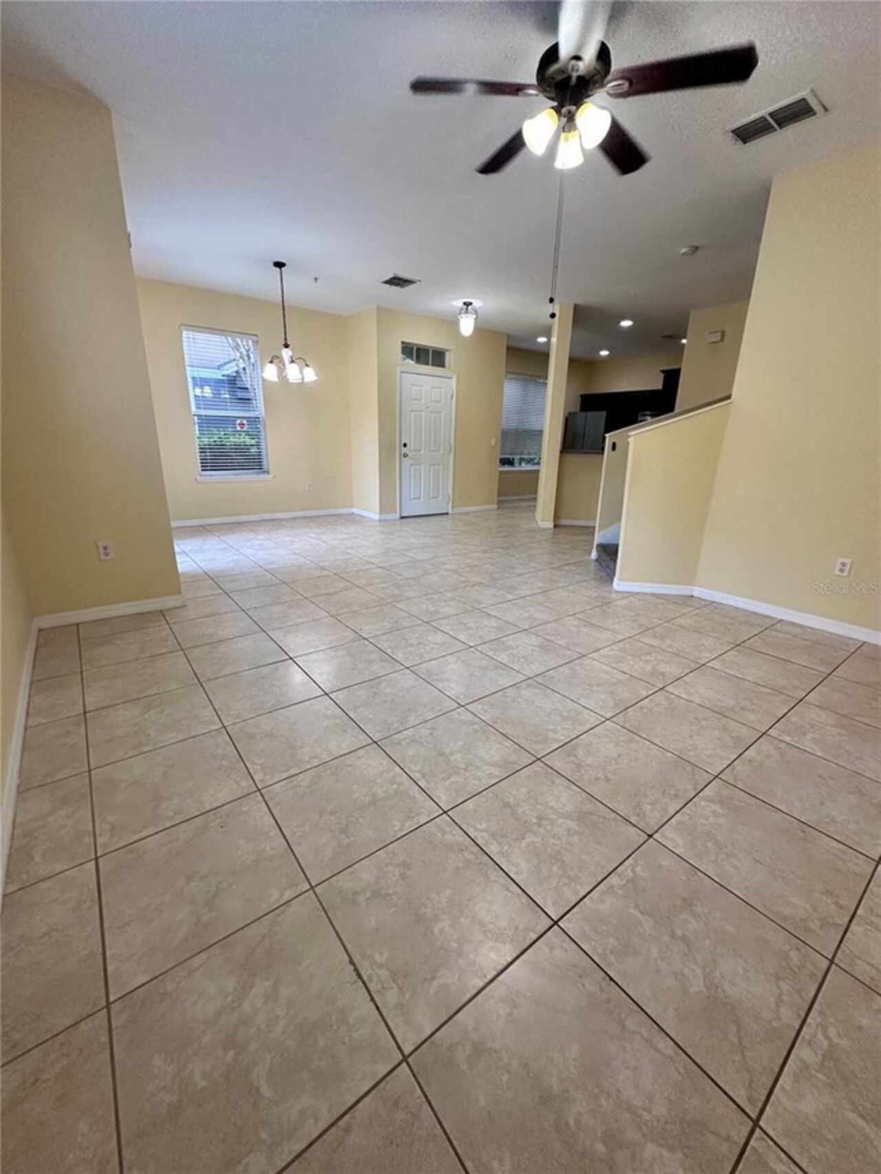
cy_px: 587
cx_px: 440
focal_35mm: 14
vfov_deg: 102.1
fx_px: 475
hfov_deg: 85.7
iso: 200
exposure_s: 1/120
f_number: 2.2
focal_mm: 2.22
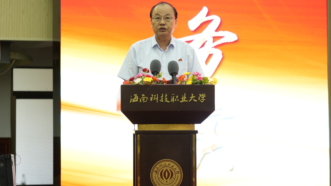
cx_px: 165
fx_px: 1080
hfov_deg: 17.4
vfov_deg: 9.9
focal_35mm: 123
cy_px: 81
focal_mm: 117
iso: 1600
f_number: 5
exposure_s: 1/80
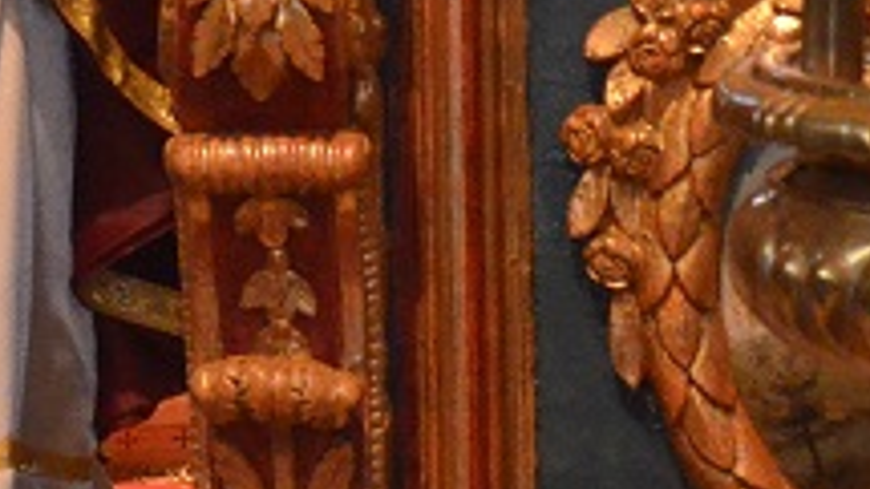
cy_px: -853
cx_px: -615
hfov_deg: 5.8
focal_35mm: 367
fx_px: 8467
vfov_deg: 3.3
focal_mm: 42
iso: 3200
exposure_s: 1/60
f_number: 4.8
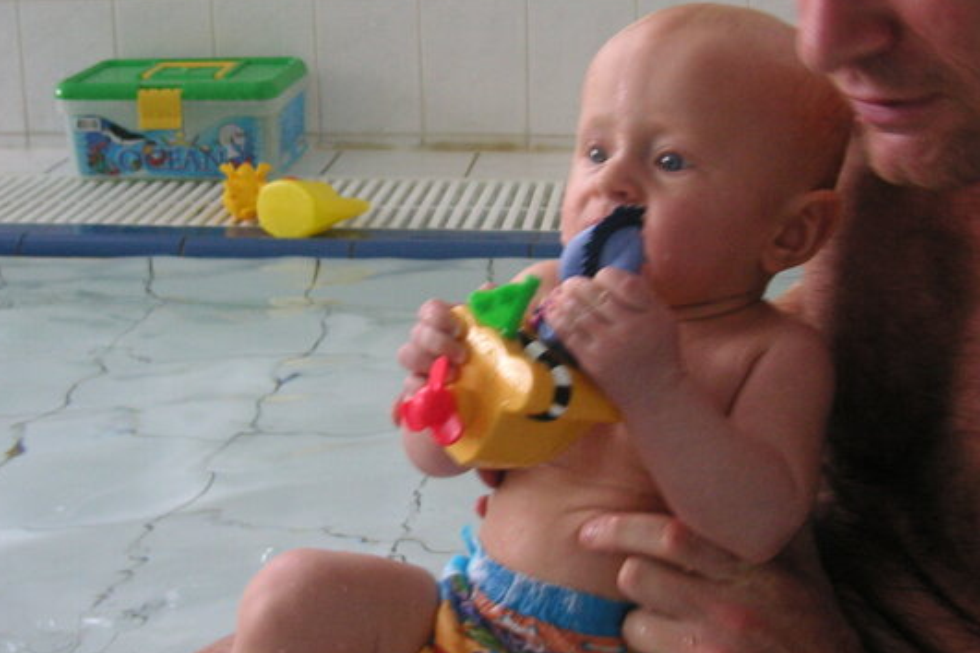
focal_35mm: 58
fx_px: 1579
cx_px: 362
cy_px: 297
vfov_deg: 23.4
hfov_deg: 34.3
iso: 80
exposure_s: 1/45
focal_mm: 6.1
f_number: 2.8
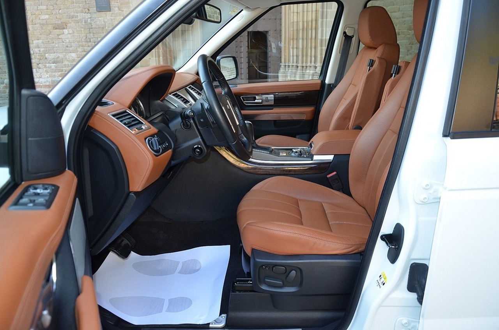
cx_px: 250
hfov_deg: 67.5
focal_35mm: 27
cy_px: 165
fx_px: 373
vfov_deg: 47.7
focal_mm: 18
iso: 280
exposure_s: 1/125
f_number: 3.5
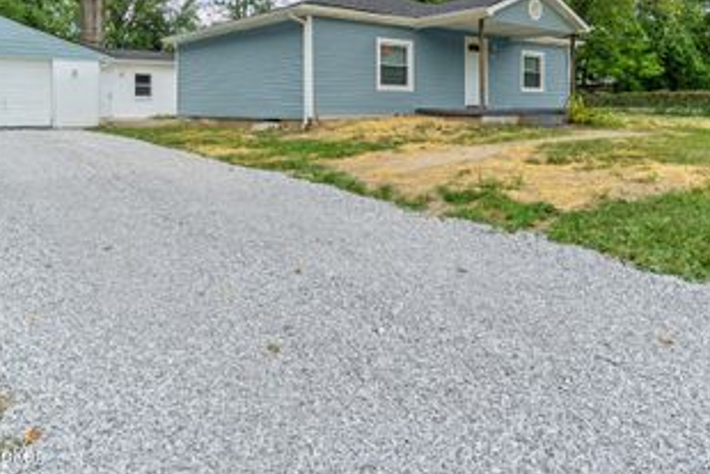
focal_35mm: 29
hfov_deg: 63.2
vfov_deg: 43.3
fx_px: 572
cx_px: 415
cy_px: 106
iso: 400
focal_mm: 12
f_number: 8
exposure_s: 1/125
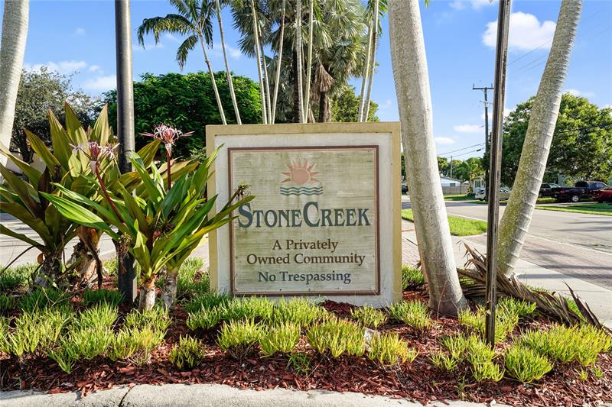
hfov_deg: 73.8
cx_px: 306
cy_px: 204
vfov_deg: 53.1
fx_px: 408
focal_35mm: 24
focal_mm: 24
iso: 100
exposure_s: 1/40
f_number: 11
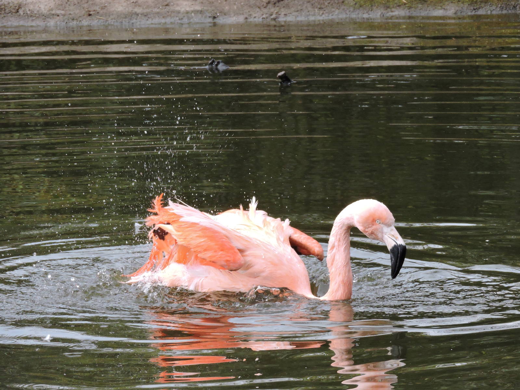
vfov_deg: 5.0
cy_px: 195
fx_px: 4507
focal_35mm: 300
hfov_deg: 6.6
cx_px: 260
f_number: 5.5
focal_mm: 53.7
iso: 640
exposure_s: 1/1000
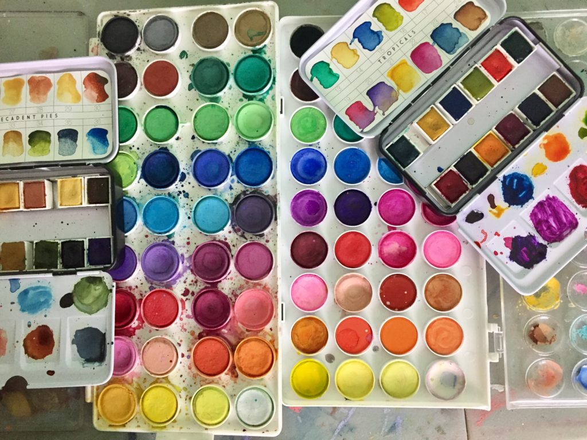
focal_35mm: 29
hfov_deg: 61.7
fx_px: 492
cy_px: 220
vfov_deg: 48.2
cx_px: 294
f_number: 2.2
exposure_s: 1/30
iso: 200
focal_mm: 4.15
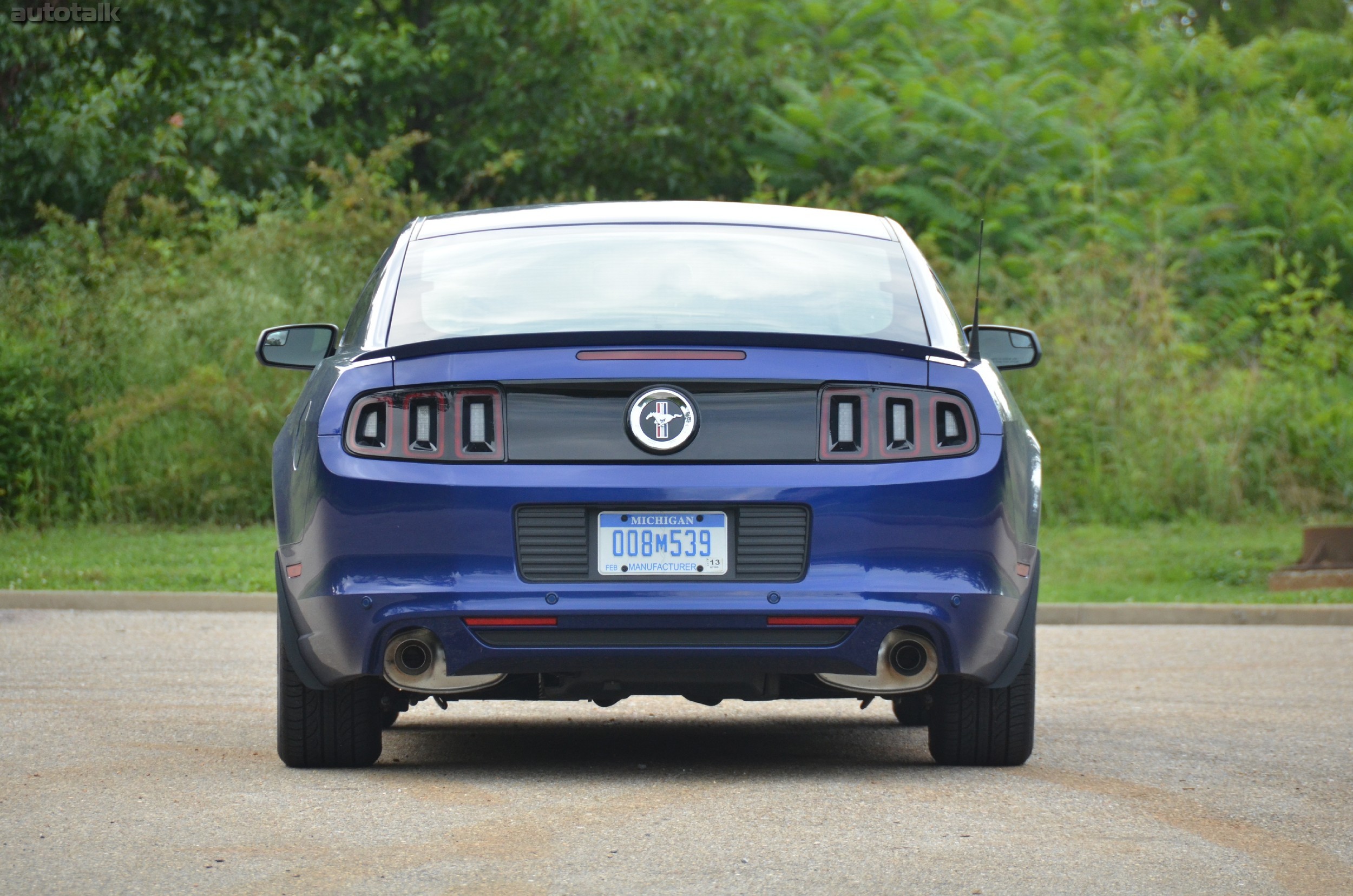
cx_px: 676
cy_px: 448
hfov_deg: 6.9
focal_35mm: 300
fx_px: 11252
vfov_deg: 4.6
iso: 800
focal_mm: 200
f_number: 5.6
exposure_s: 1/500
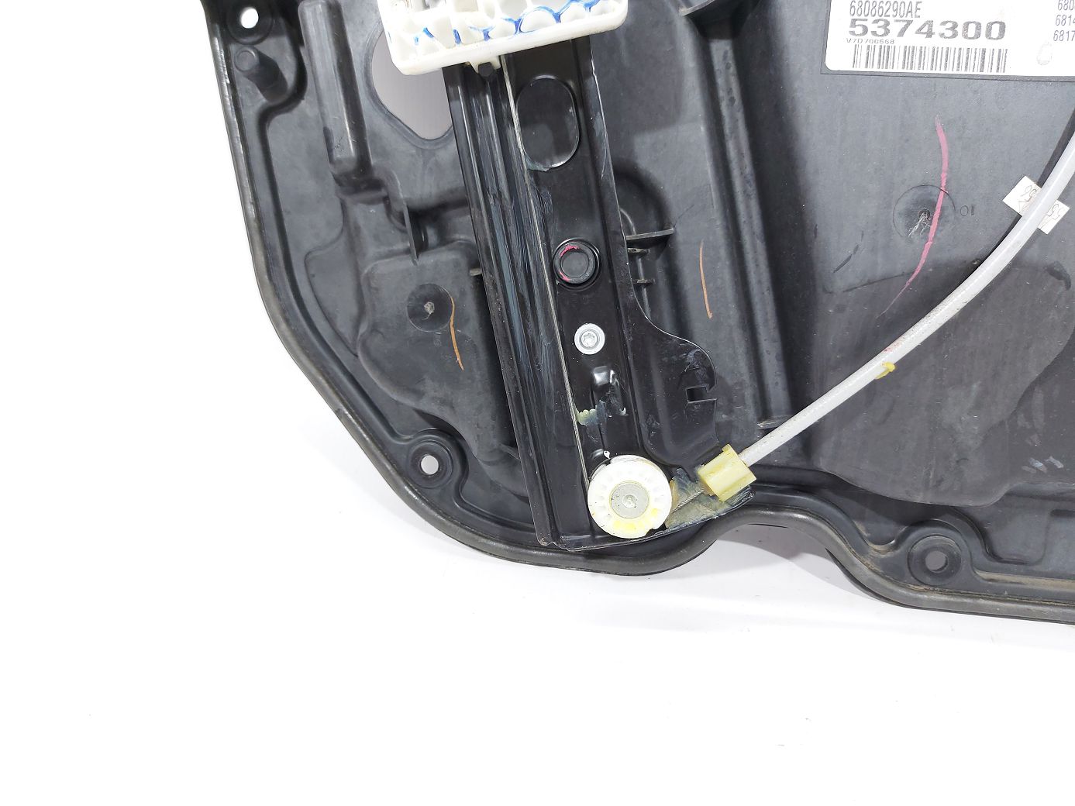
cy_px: 403
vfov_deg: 56.8
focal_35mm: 24
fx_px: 745
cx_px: 538
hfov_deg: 71.6
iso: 160
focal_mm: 5.23
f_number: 1.8
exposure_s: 1/50
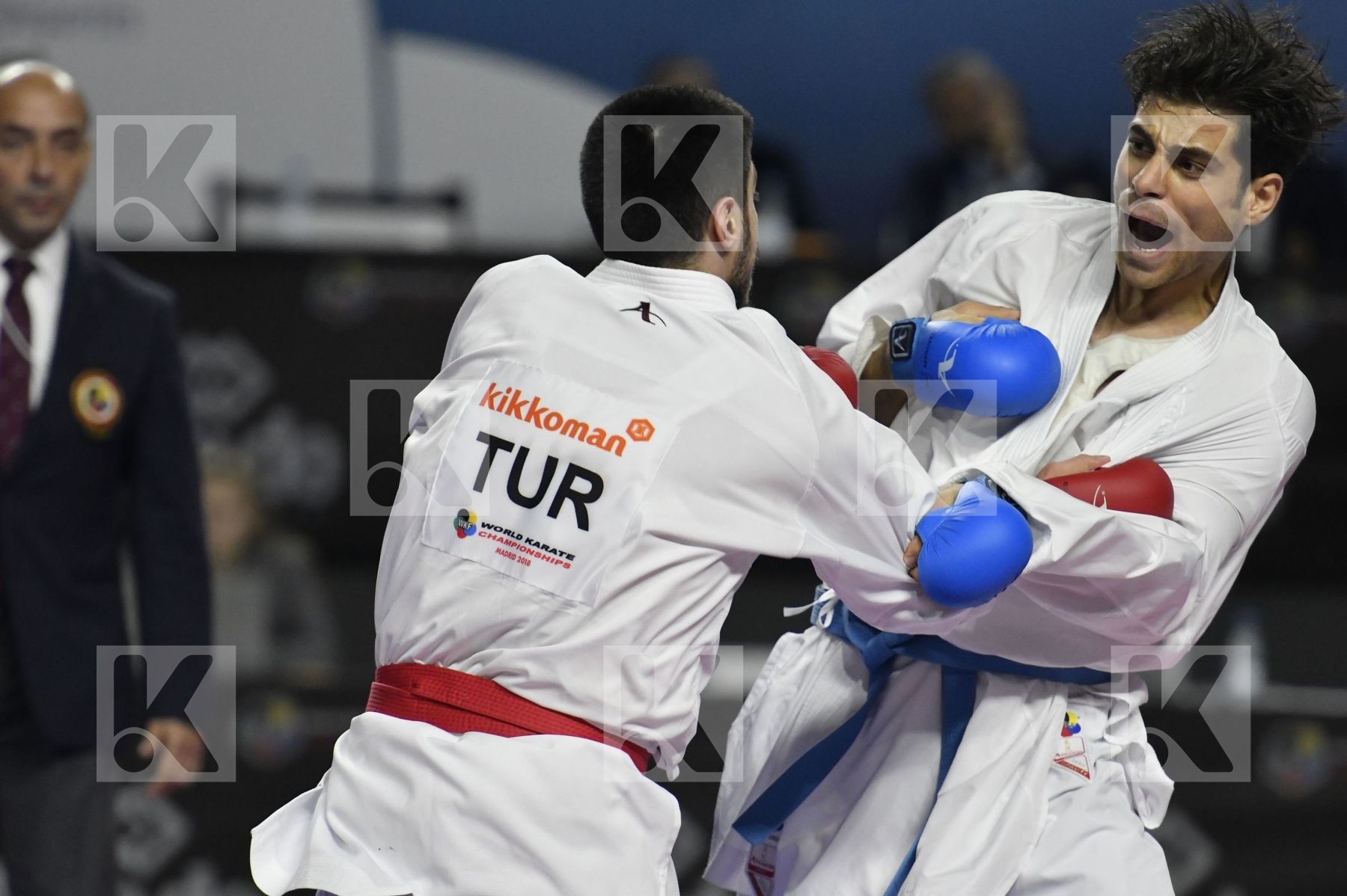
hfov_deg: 4.9
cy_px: 448
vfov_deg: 3.3
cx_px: 674
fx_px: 15706
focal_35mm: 420
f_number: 4
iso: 2000
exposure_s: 1/1000
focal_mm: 280
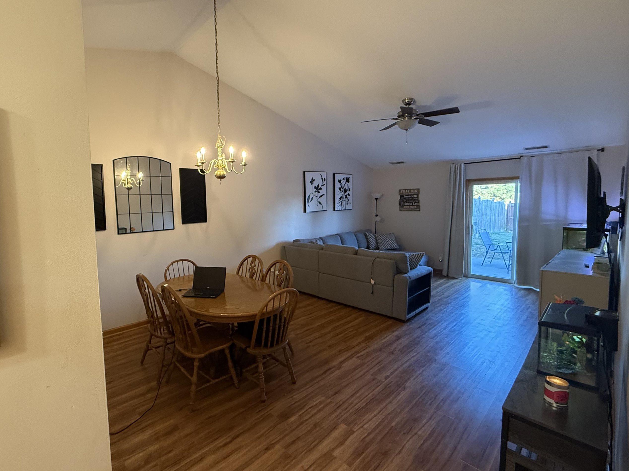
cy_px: 224
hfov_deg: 90.5
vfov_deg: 74.7
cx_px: 270
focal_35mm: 17
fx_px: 309
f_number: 2.2
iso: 500
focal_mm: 2.22
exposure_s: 1/60
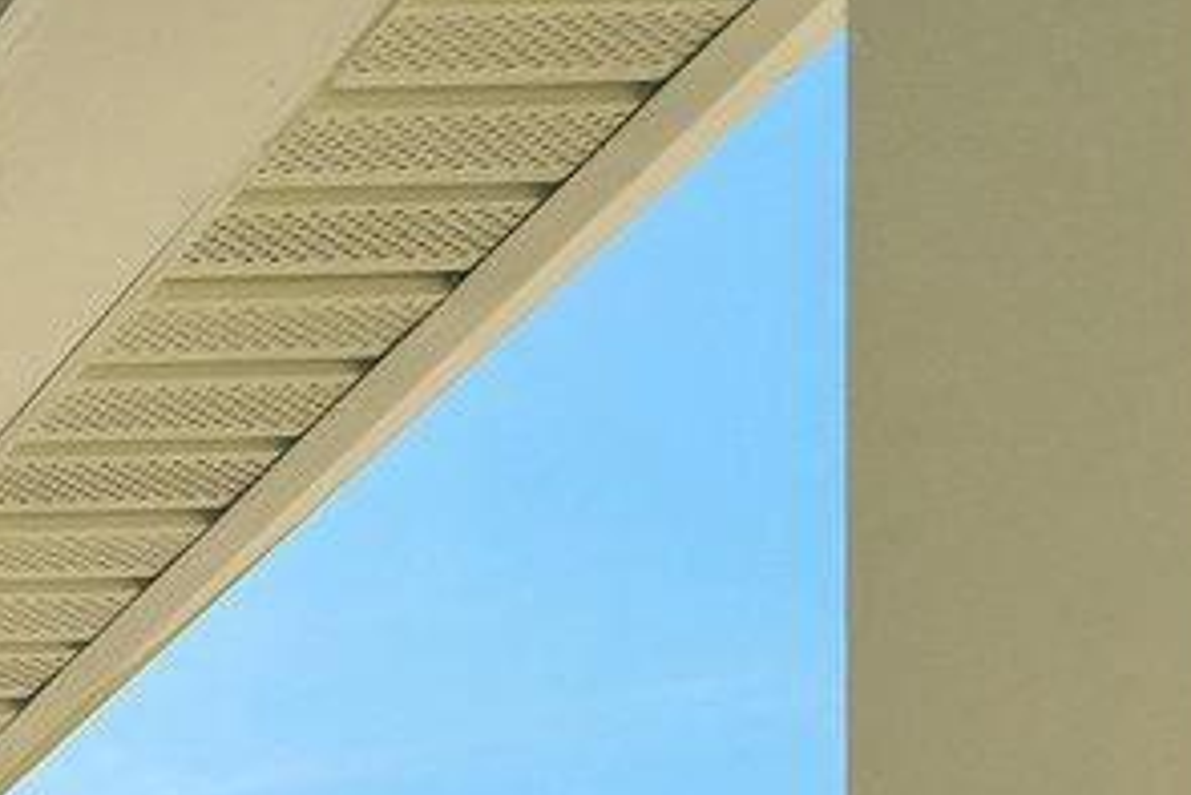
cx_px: -1728
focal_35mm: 111
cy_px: 2524
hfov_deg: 13.3
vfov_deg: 9.3
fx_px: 3674
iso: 1250
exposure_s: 1/400
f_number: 8
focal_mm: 16
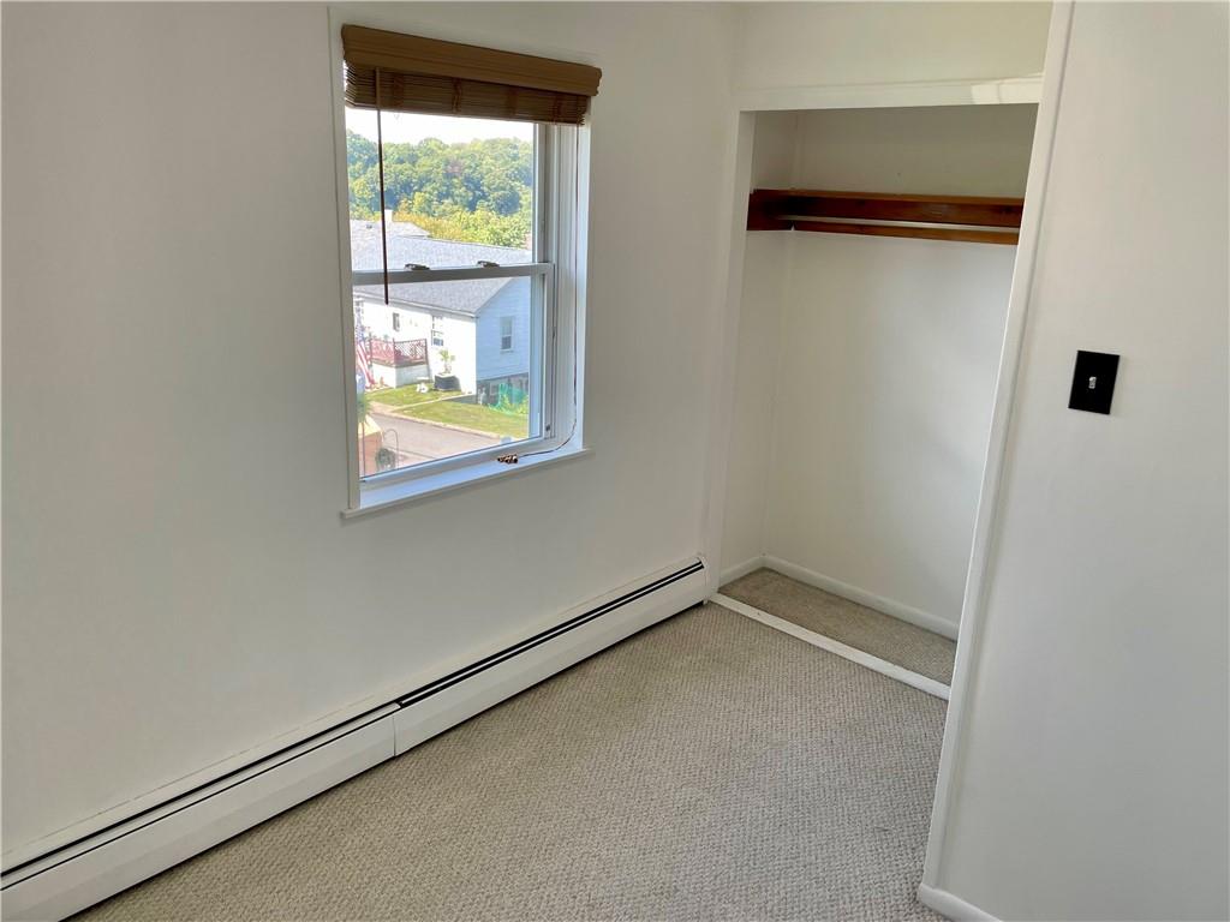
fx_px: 924
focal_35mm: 26
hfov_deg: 67.3
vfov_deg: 53.1
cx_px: 615
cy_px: 461
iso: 32
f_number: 1.6
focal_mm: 4.2
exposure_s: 1/130
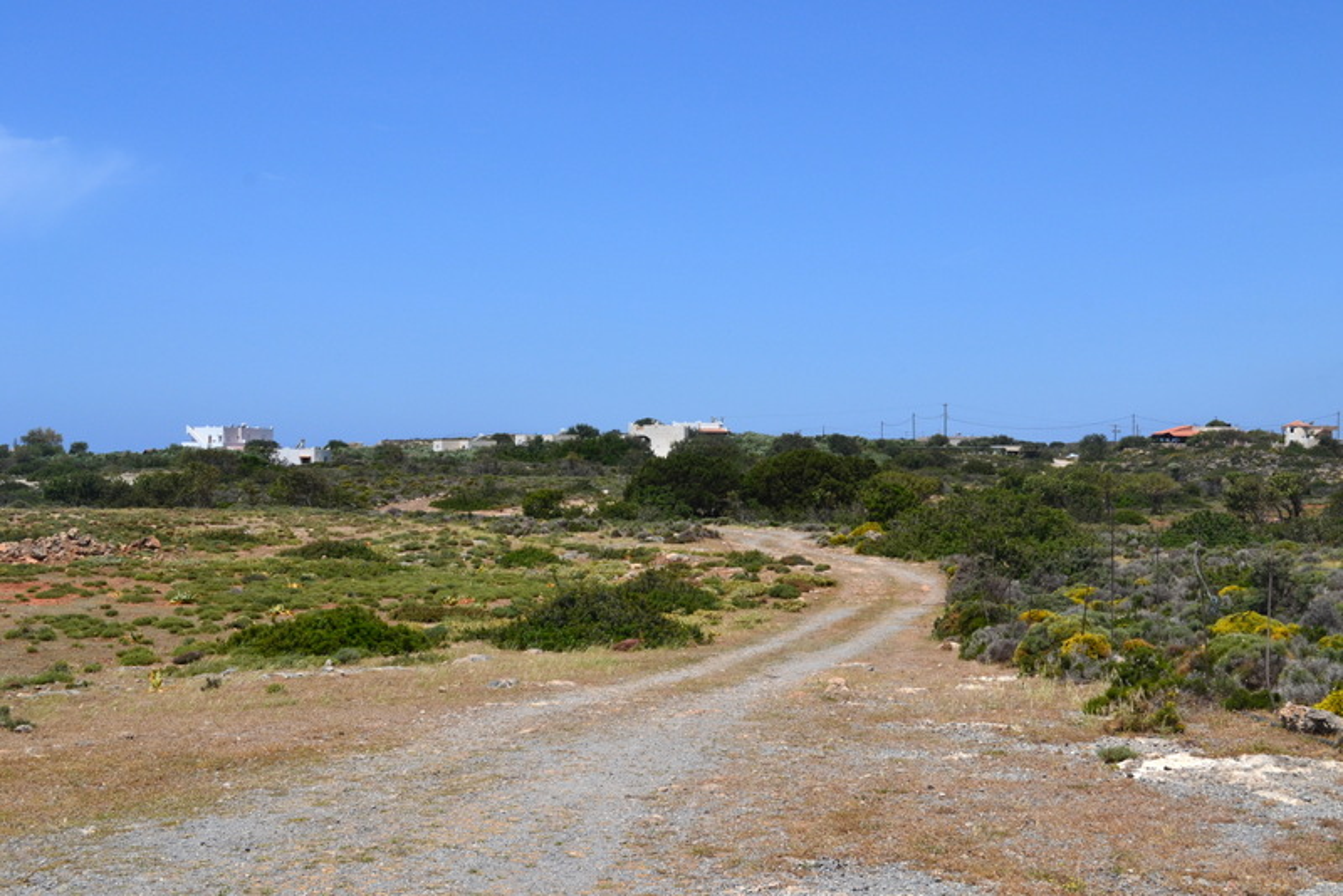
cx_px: 672
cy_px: 448
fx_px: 1679
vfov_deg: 29.9
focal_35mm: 45
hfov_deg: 43.6
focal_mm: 30
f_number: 11
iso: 320
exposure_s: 1/500
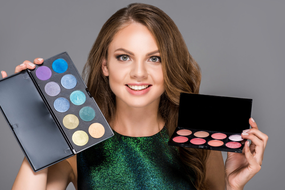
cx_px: 142
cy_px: 95
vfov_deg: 13.1
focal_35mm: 105
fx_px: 832
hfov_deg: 19.4
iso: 100
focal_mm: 105
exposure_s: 1/160
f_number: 7.1
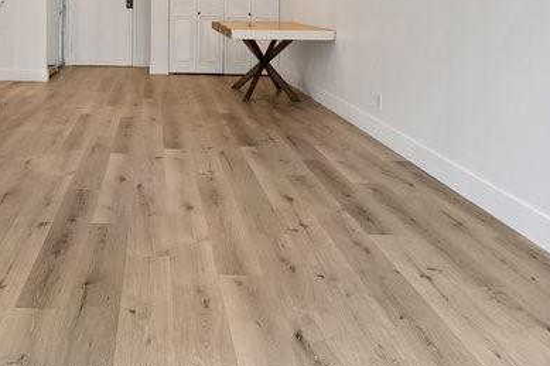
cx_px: 139
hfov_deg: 51.0
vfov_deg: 34.0
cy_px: 9
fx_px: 550
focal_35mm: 36
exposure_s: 2.5
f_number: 8
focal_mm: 14
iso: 100
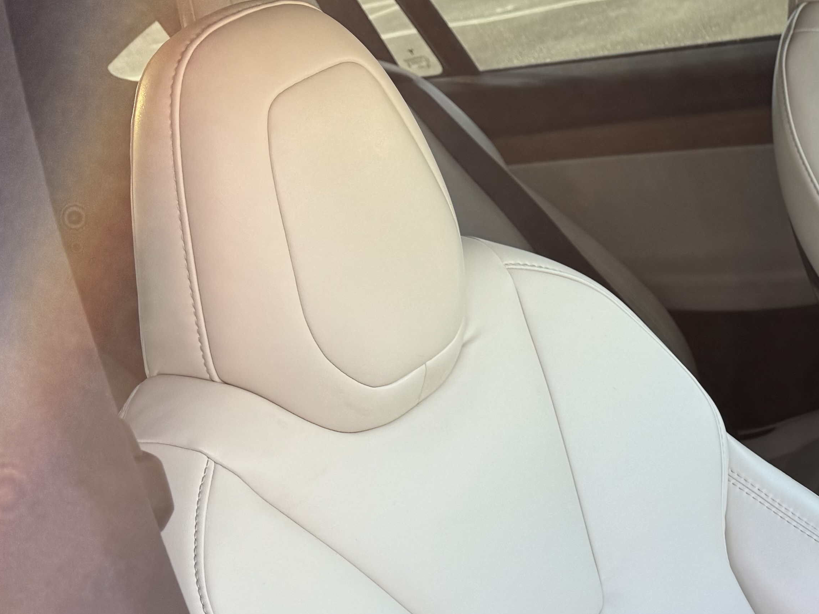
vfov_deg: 23.2
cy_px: 647
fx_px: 1420
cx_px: 965
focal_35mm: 60
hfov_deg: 28.3
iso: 80
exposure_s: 1/297
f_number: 1.78
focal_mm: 6.76
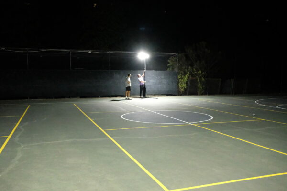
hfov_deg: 54.4
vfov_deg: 37.9
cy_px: 96
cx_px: 144
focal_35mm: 35
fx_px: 279
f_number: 3.2
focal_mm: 23
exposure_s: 1/200
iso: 25600
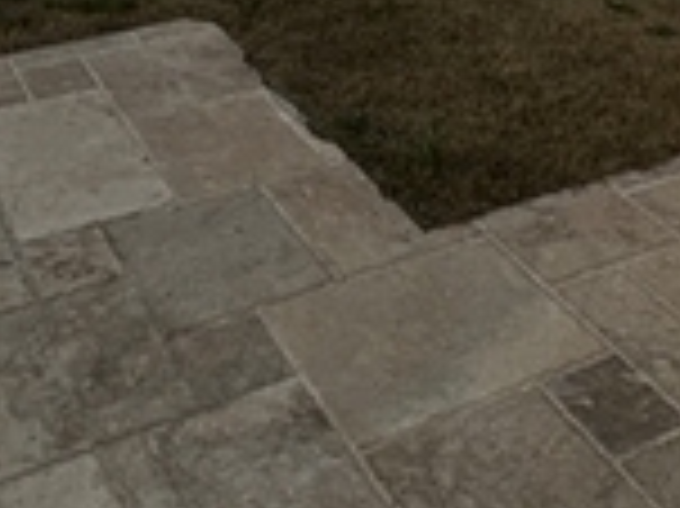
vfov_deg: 17.9
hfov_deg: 34.9
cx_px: 279
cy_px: -521
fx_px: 1080
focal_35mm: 55
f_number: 1.8
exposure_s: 1/1754
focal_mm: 1.57
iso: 32
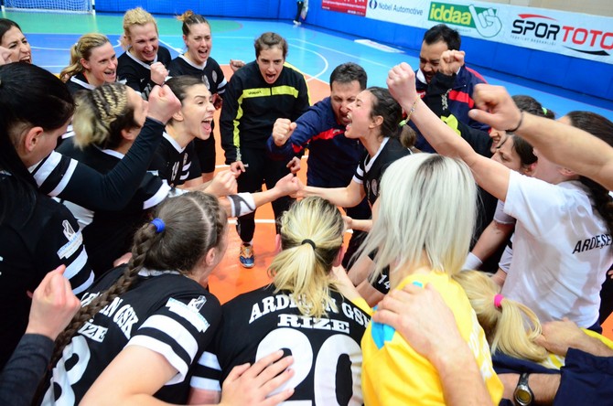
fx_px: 459
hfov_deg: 67.5
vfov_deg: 47.8
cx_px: 306
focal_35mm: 27
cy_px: 203
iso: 3200
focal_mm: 18
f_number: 4
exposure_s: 1/160
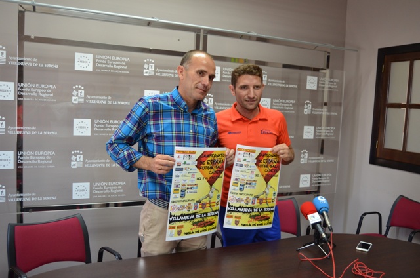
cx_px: 210
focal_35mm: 33
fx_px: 384
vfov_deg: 39.8
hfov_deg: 57.3
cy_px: 139
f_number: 4
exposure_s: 1/60
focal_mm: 22
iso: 720
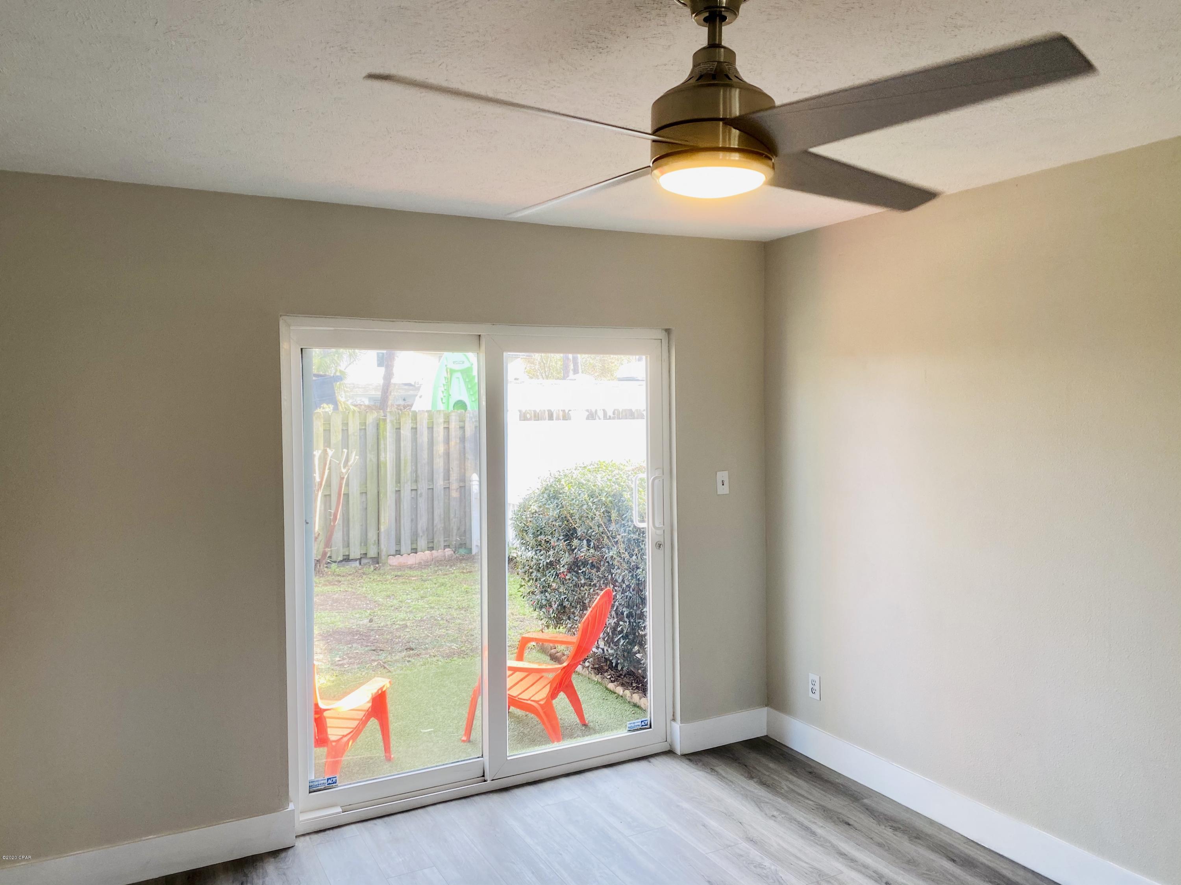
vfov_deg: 53.1
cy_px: 442
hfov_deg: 67.3
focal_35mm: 26
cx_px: 590
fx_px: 887
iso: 50
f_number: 1.8
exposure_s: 1/120
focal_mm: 4.25
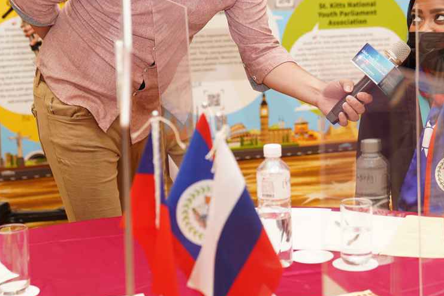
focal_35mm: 85
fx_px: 1048
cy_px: 74
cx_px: 262
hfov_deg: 23.9
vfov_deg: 16.0
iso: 1600
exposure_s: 1/200
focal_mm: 42
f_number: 3.2
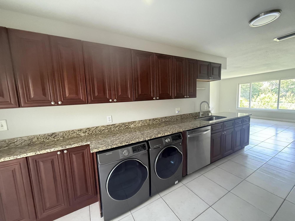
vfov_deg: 85.7
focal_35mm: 14
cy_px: 110
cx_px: 148
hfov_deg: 102.1
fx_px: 119
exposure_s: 1/60
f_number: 2.2
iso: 640
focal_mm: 2.22
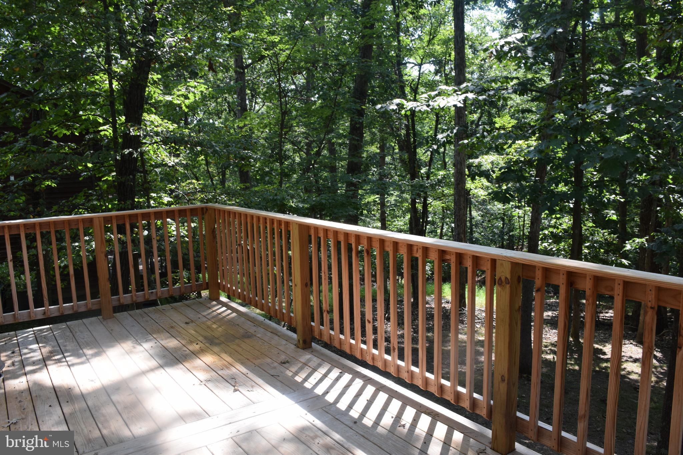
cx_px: 342
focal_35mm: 27
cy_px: 228
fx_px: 512
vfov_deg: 47.9
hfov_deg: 67.4
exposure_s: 1/200
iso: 400
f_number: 7.1
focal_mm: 18
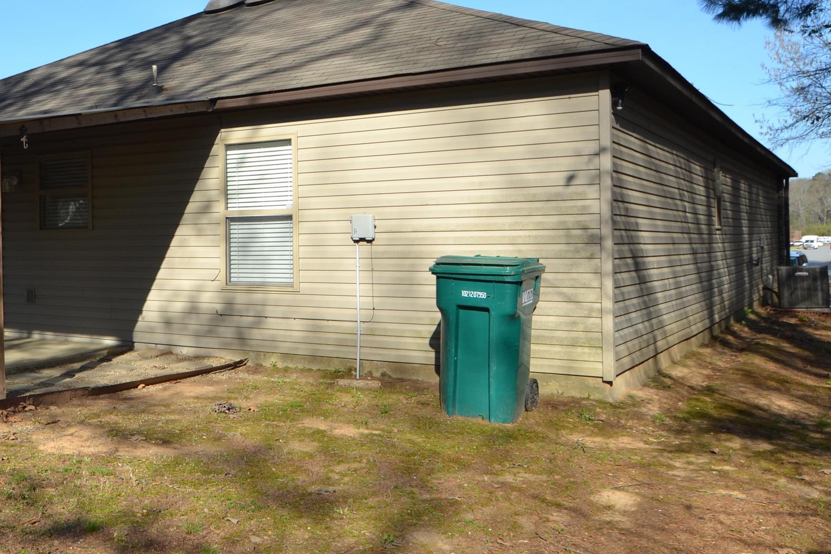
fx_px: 854
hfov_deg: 49.6
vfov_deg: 35.6
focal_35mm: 37
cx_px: 198
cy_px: 192
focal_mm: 14
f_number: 8
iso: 100
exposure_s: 1/250
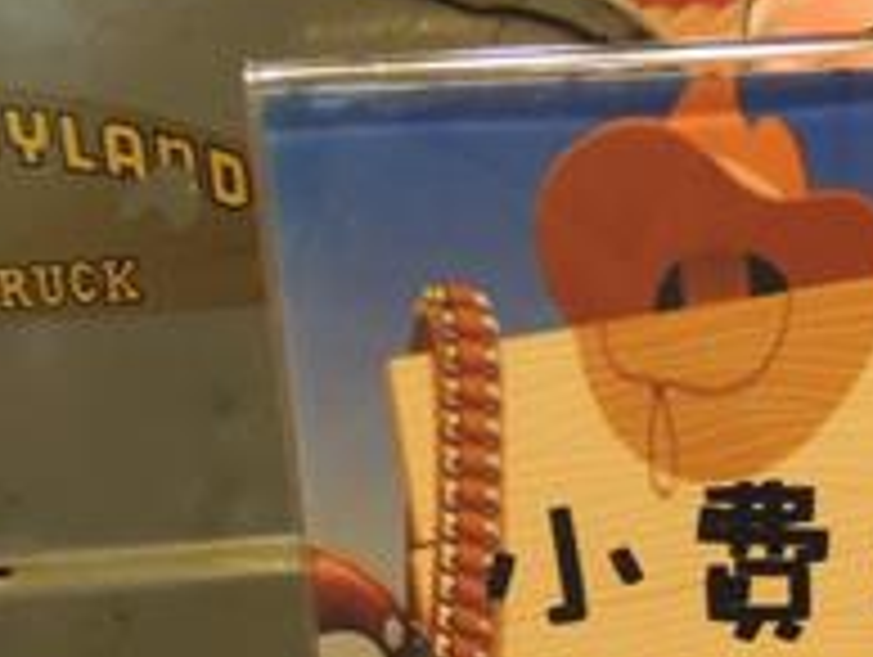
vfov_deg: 18.0
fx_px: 1995
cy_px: 729
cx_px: 644
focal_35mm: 79
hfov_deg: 24.4
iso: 400
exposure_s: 1/15
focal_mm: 4.3
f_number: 2.8
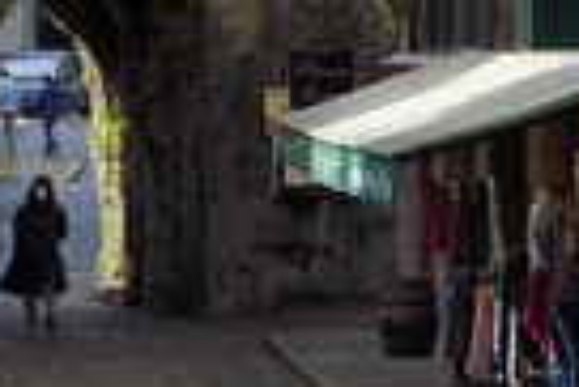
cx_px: 434
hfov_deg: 9.5
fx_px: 3478
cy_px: -119
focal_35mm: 216
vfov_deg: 6.3
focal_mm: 70
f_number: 13
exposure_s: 1/160
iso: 200
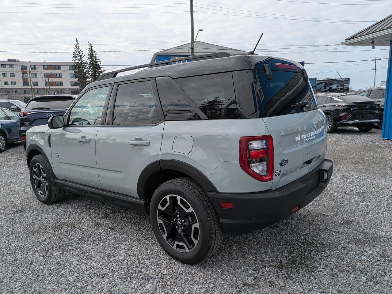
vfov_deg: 54.9
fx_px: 283
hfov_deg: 69.4
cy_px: 147
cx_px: 196
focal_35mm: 25
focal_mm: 5.43
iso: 46
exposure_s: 1/2732
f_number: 1.89
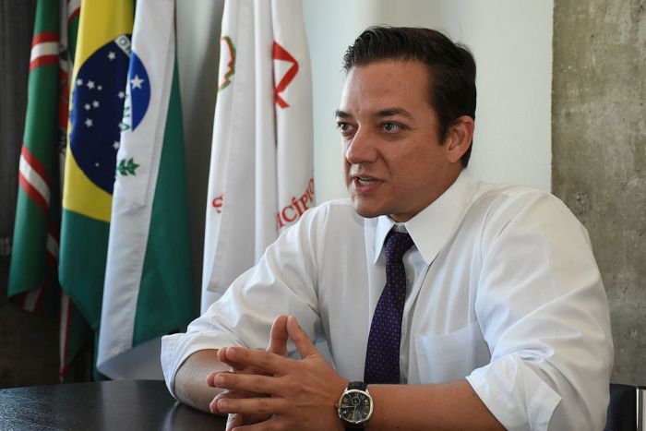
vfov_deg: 22.6
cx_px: 323
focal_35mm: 60
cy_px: 216
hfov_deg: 33.4
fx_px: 1077
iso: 1600
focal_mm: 40
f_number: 5.6
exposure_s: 1/250
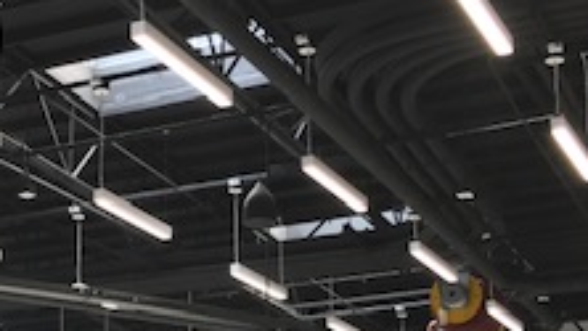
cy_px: 312
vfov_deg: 13.6
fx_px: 1372
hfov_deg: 23.8
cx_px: 124
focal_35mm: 88
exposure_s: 1/120
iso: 40
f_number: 1.8
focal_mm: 3.99
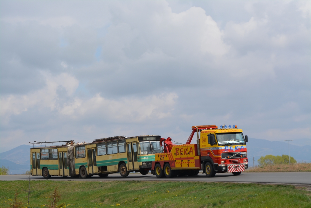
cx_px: 156
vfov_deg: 16.6
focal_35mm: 82
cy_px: 104
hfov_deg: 24.6
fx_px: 713
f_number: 9
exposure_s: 1/320
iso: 100
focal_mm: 55
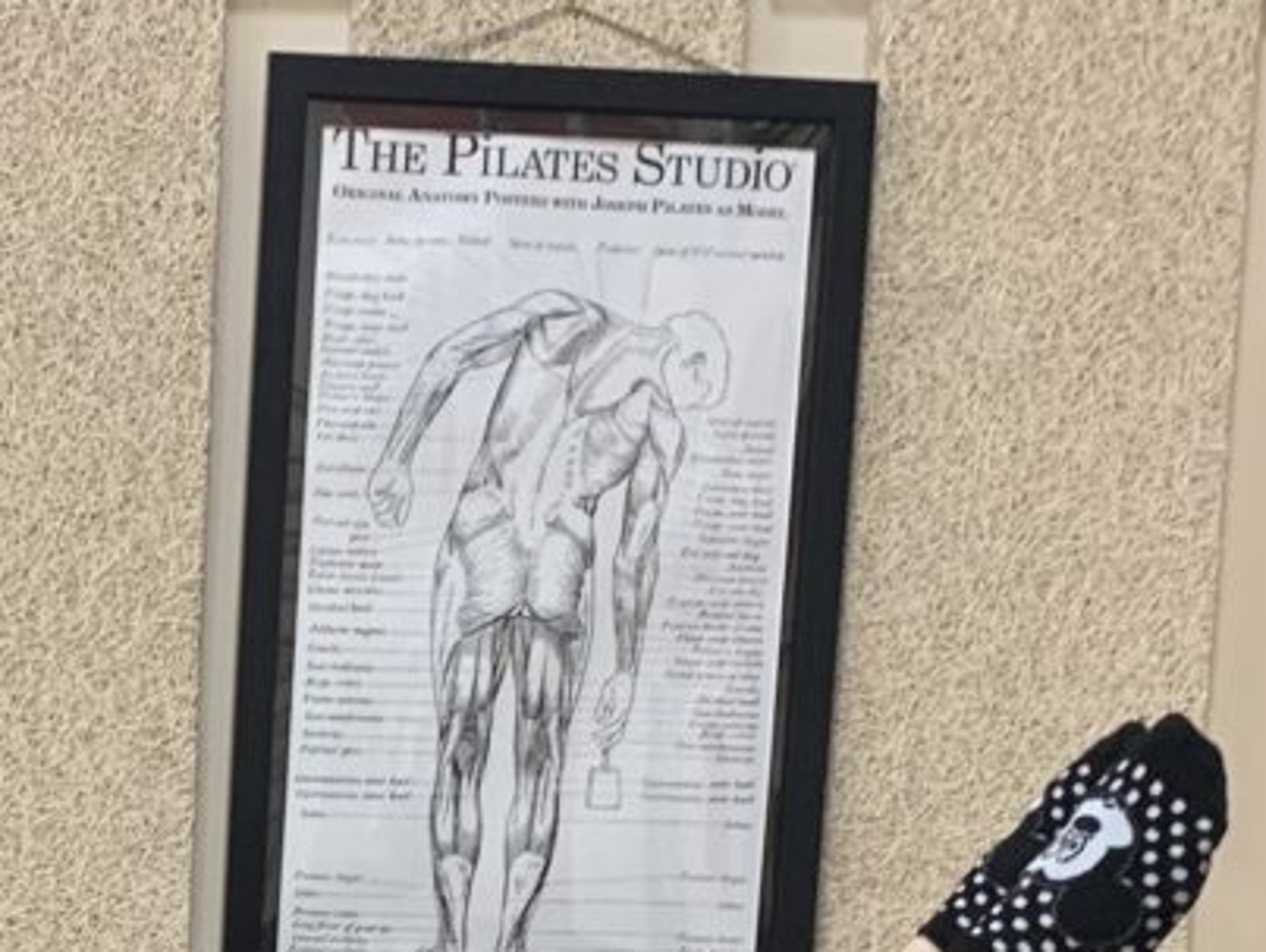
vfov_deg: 14.1
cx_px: -69
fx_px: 3624
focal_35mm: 99
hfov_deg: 19.1
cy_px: 1373
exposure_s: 1/60
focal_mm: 4.25
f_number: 1.8
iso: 125
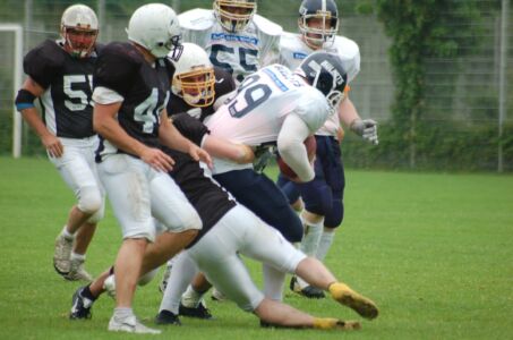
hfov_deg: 5.1
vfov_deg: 3.4
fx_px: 5759
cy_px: 170
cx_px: 256
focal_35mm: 405
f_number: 5.6
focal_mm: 270
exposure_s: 1/640
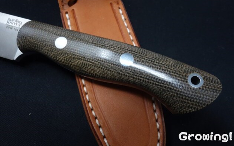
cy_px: 68
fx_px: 185
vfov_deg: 43.1
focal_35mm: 29
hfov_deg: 64.6
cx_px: 119
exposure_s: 1/30
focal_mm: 10.4
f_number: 9
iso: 640
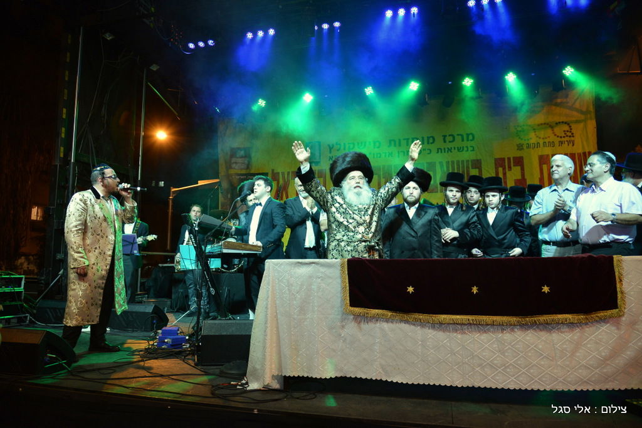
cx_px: 321
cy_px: 214
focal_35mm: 24
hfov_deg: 73.7
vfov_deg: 53.1
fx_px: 428
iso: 1600
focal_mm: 24
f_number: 4.5
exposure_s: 1/125
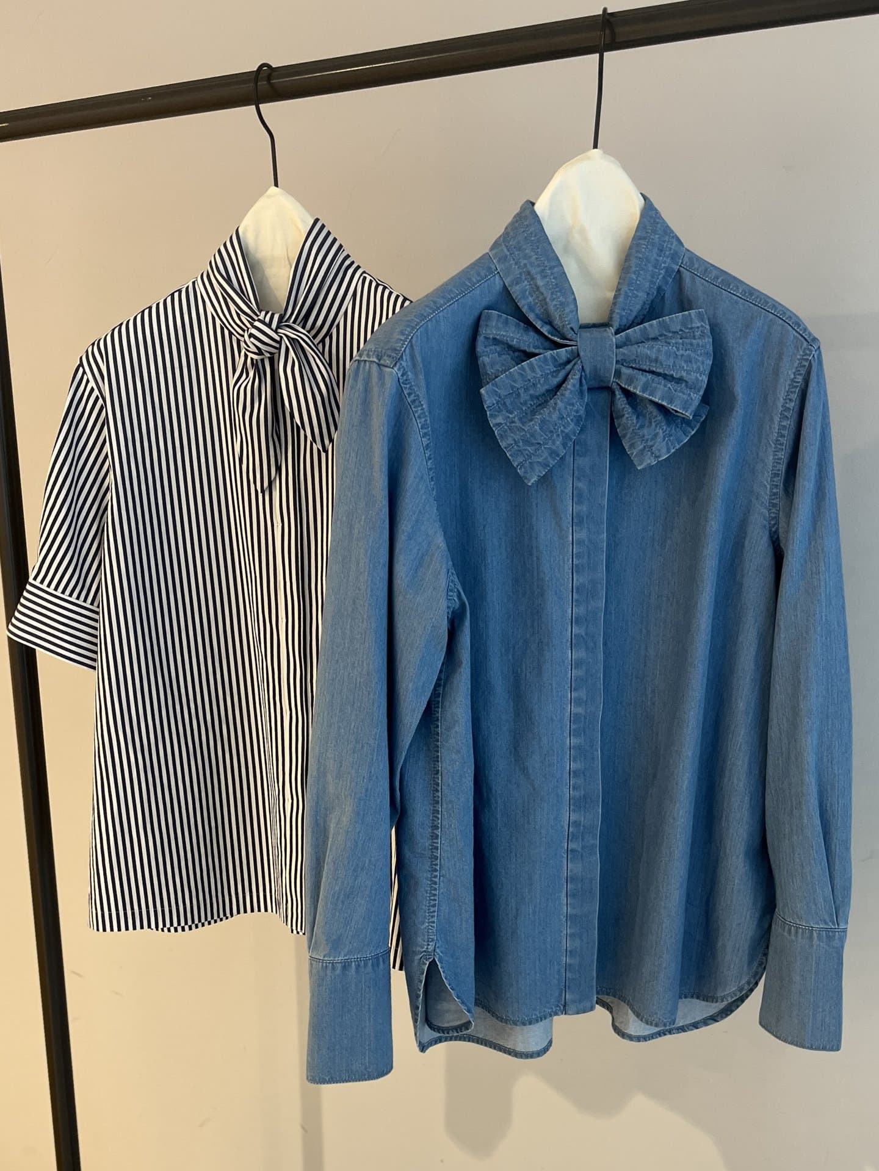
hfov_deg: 53.1
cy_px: 586
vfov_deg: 67.3
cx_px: 440
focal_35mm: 26
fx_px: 880
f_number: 1.6
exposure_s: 1/50
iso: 125
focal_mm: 5.1
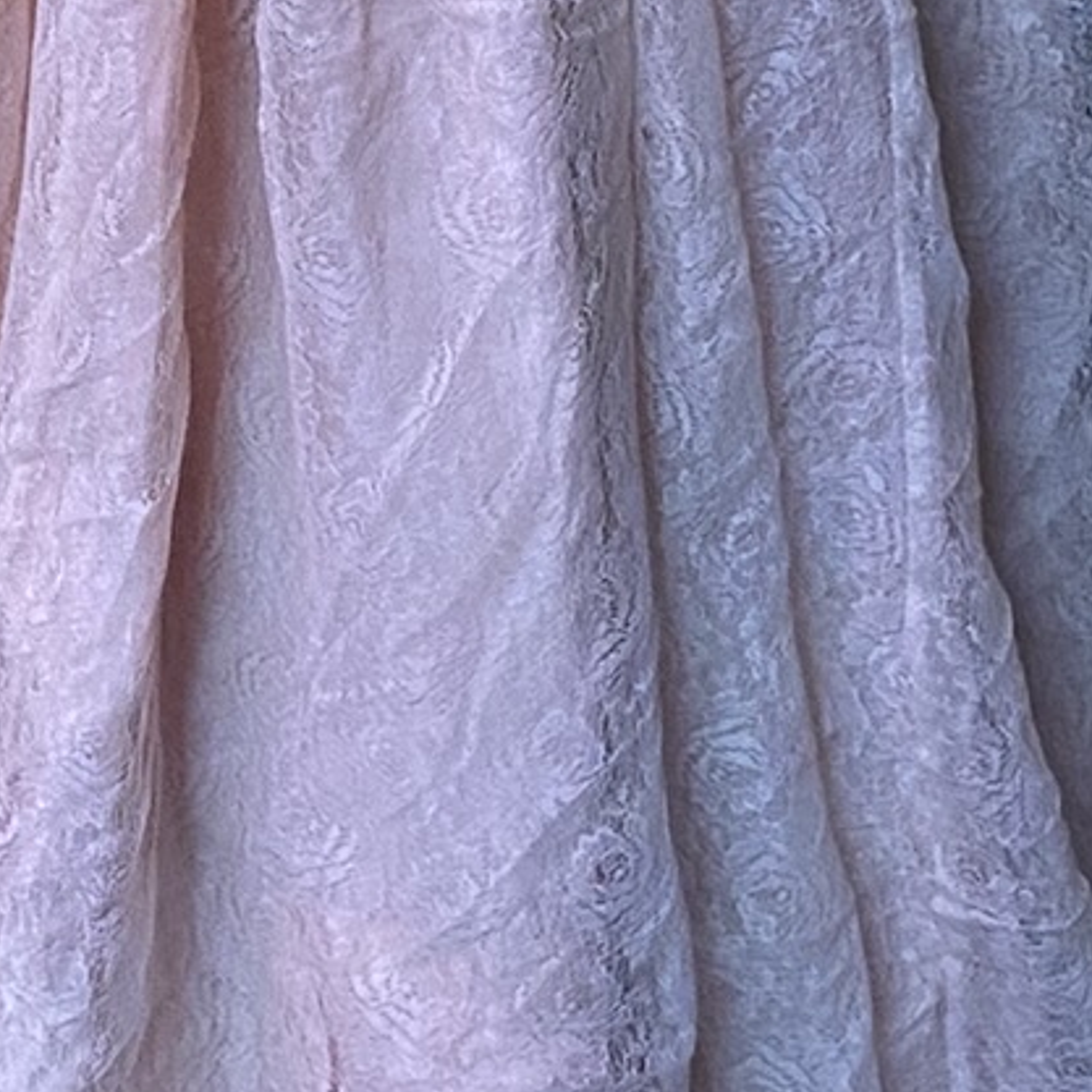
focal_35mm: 113
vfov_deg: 13.9
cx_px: 76
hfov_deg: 15.2
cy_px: -786
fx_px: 4033
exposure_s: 1/33
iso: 320
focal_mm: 4.25
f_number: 1.8
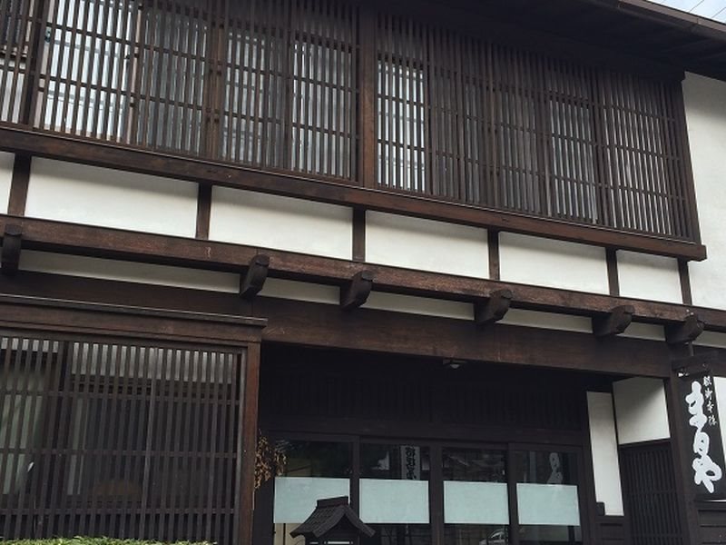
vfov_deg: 48.2
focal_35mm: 29
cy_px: 272
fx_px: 608
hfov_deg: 61.7
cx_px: 363
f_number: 2.2
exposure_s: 1/275
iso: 32
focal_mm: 4.15
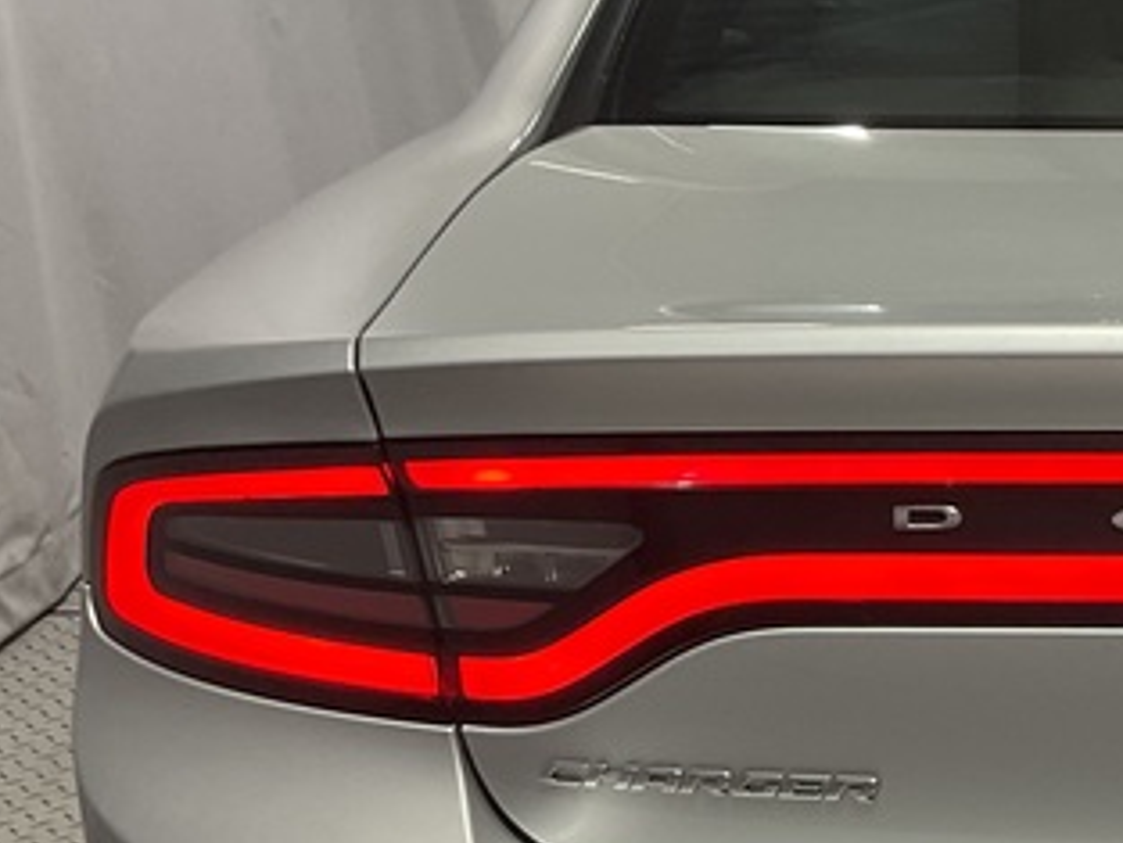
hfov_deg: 20.5
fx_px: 2888
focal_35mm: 89
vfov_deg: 16.5
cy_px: 624
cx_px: 1378
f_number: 1.8
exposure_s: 1/120
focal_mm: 3
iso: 64
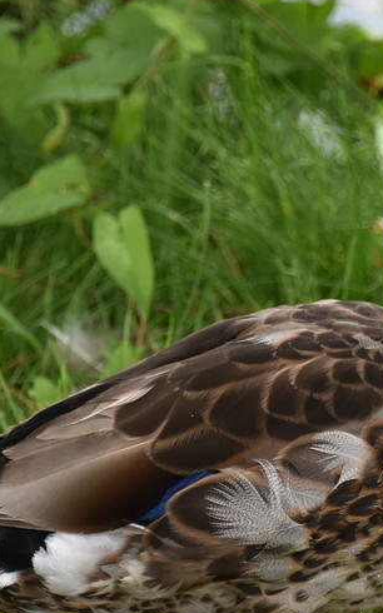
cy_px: 442
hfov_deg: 1.6
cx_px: 398
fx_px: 13352
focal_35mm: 799
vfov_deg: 2.6
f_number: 5.6
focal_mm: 300
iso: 400
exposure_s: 1/640
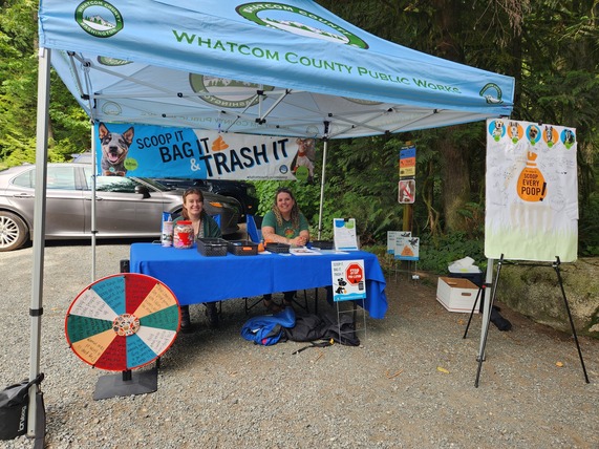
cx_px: 300
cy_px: 224
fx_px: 398
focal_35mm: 23
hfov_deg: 73.9
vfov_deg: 58.9
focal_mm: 5.4
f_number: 1.8
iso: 20
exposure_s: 1/210
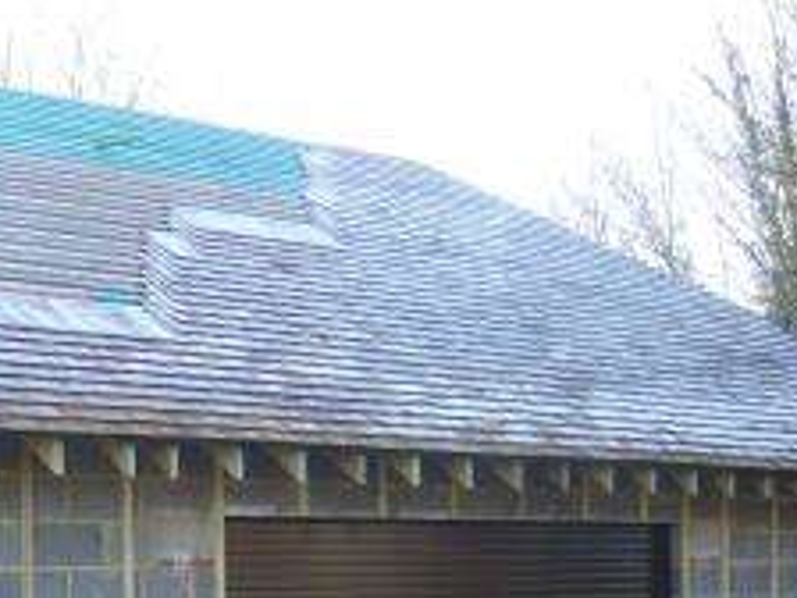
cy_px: 584
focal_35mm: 70
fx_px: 1612
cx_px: 82
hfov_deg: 26.8
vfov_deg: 20.4
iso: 80
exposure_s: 1/80
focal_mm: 5.8
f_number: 2.8
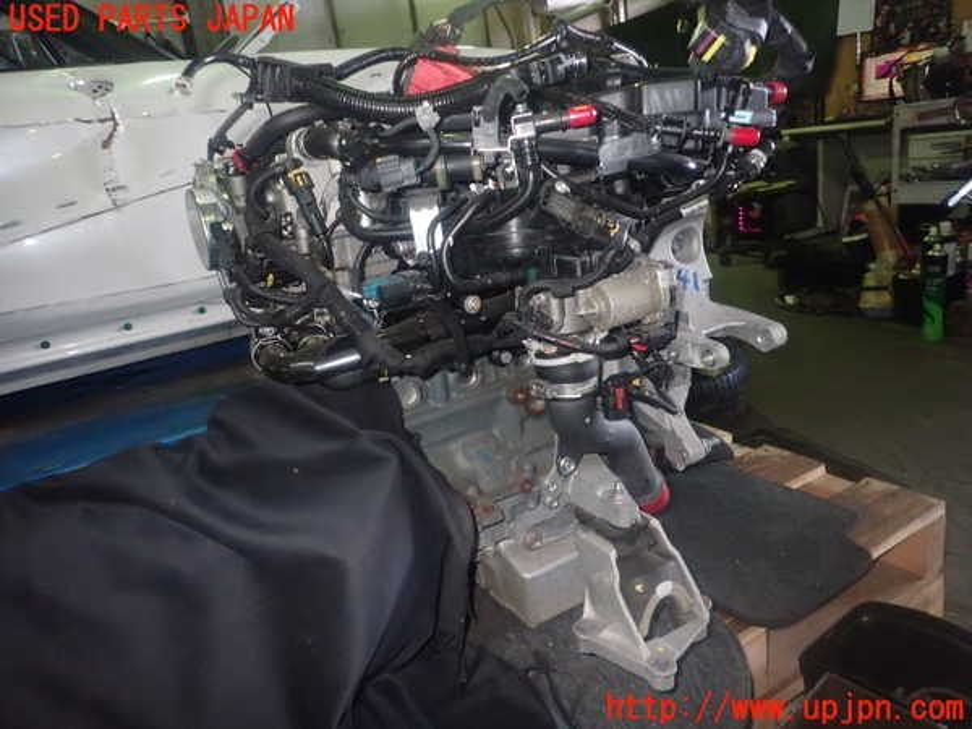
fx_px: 702
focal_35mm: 25
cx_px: 486
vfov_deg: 54.9
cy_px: 364
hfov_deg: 69.4
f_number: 5.6
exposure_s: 1/30
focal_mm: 4.5
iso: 800
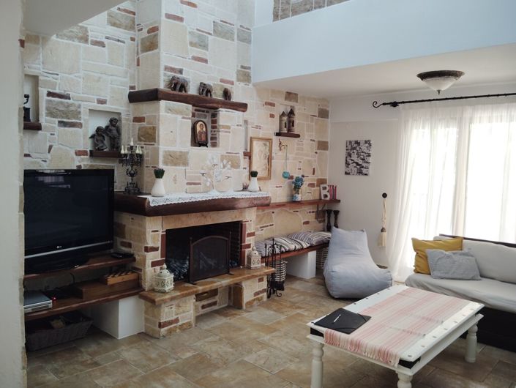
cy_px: 194
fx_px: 418
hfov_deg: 63.4
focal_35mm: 28
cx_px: 258
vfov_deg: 49.8
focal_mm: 4.22
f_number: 1.8
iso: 531
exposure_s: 1/33.3
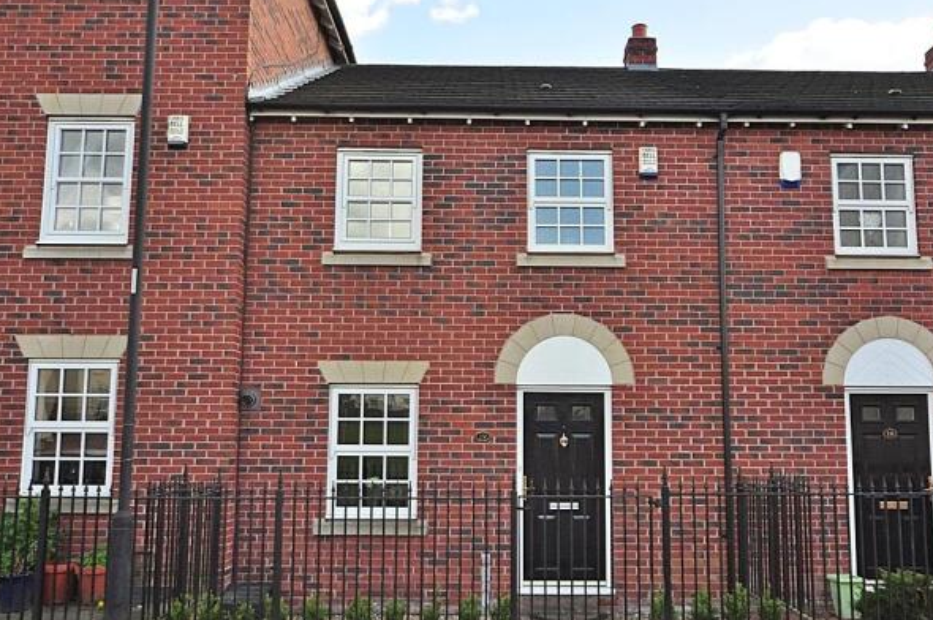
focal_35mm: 30
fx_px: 777
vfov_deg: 43.5
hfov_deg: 61.9
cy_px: 337
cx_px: 509
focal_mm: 18
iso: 800
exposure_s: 1/1000
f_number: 7.1
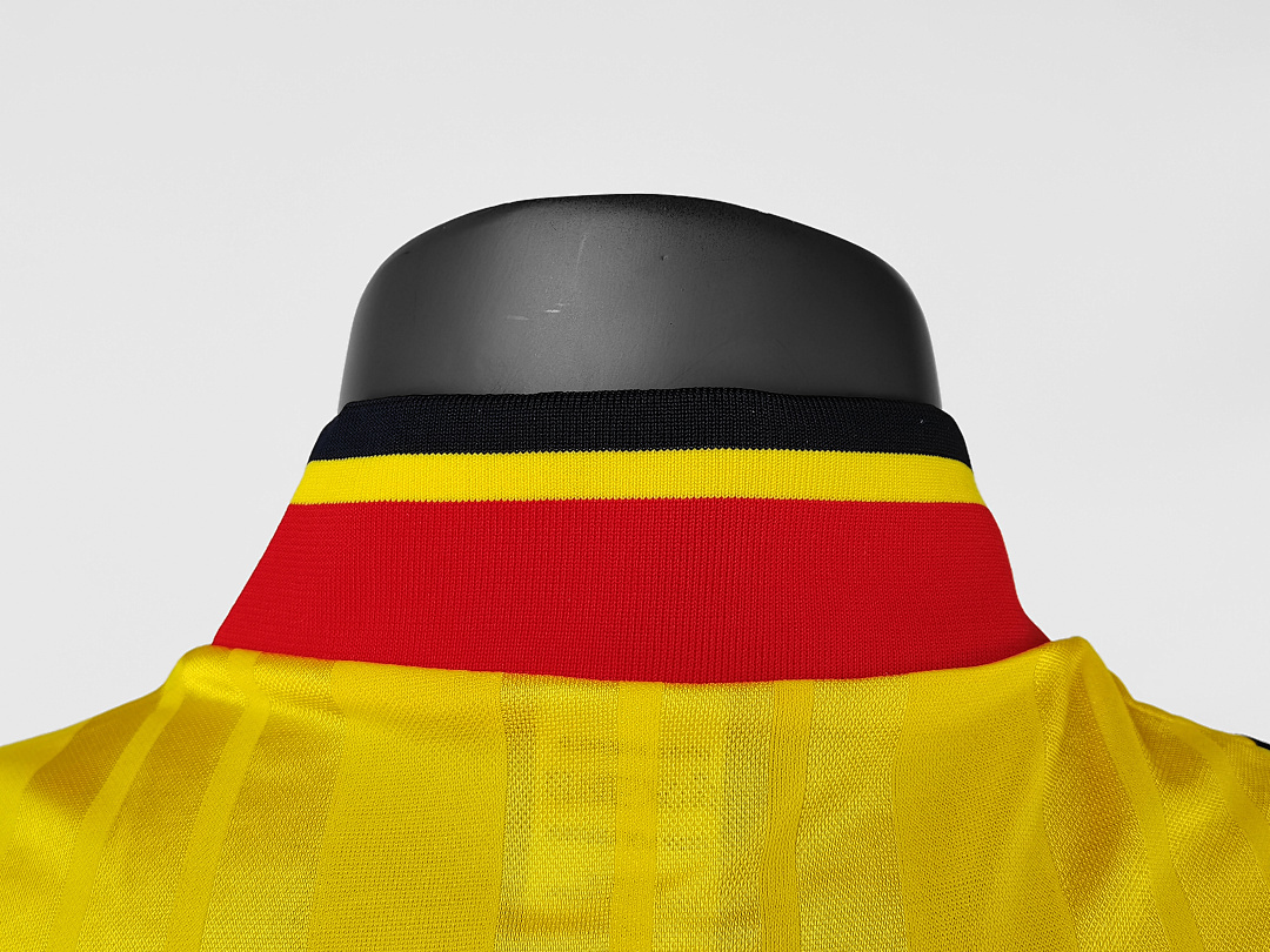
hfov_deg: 43.9
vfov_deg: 33.6
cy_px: 476
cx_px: 635
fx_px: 1578
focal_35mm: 43
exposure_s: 1/60
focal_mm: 5.58
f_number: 1.8
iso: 125
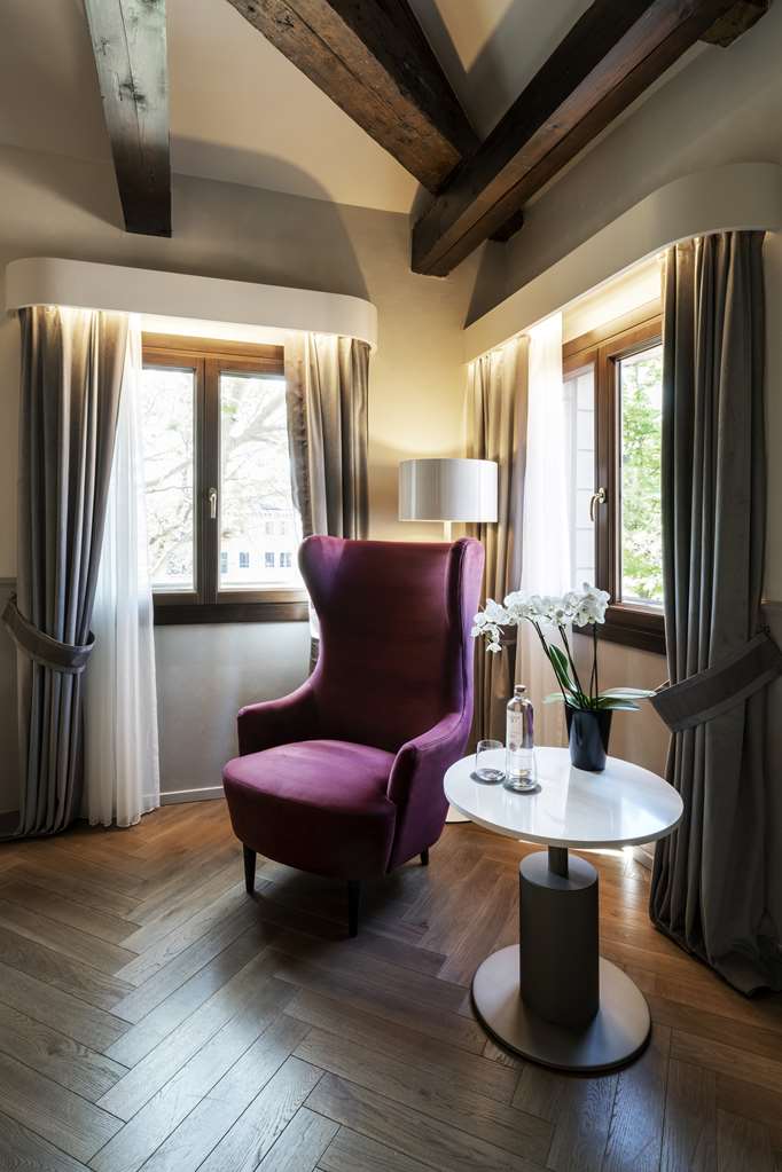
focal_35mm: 19
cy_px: 586
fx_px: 619
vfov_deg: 86.9
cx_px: 391
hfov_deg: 64.6
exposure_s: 1/1.67
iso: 100
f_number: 13
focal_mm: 19
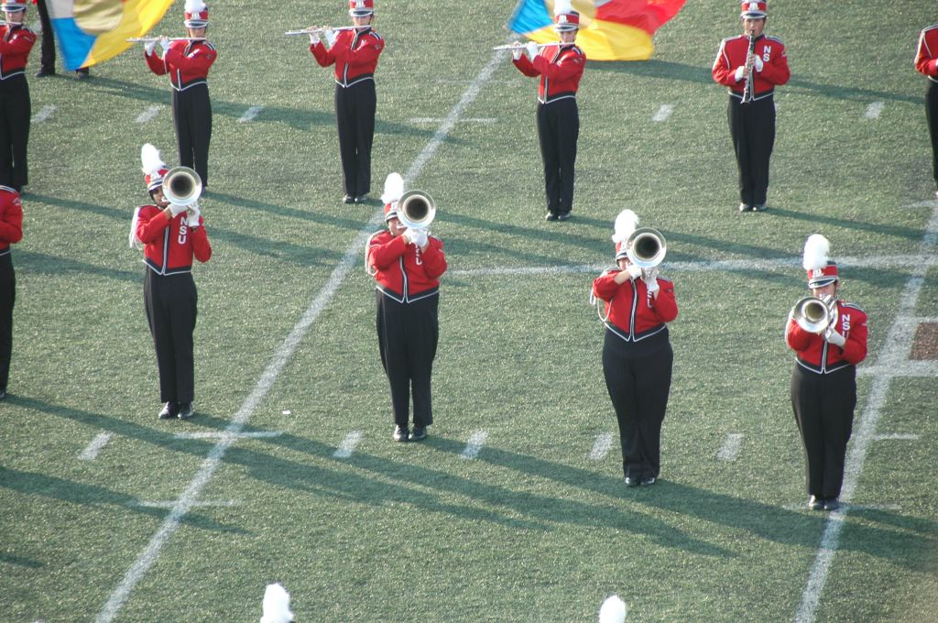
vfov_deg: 4.6
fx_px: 7807
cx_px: 469
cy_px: 312
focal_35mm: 300
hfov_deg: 6.9
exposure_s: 1/125
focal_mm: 200
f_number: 5.6
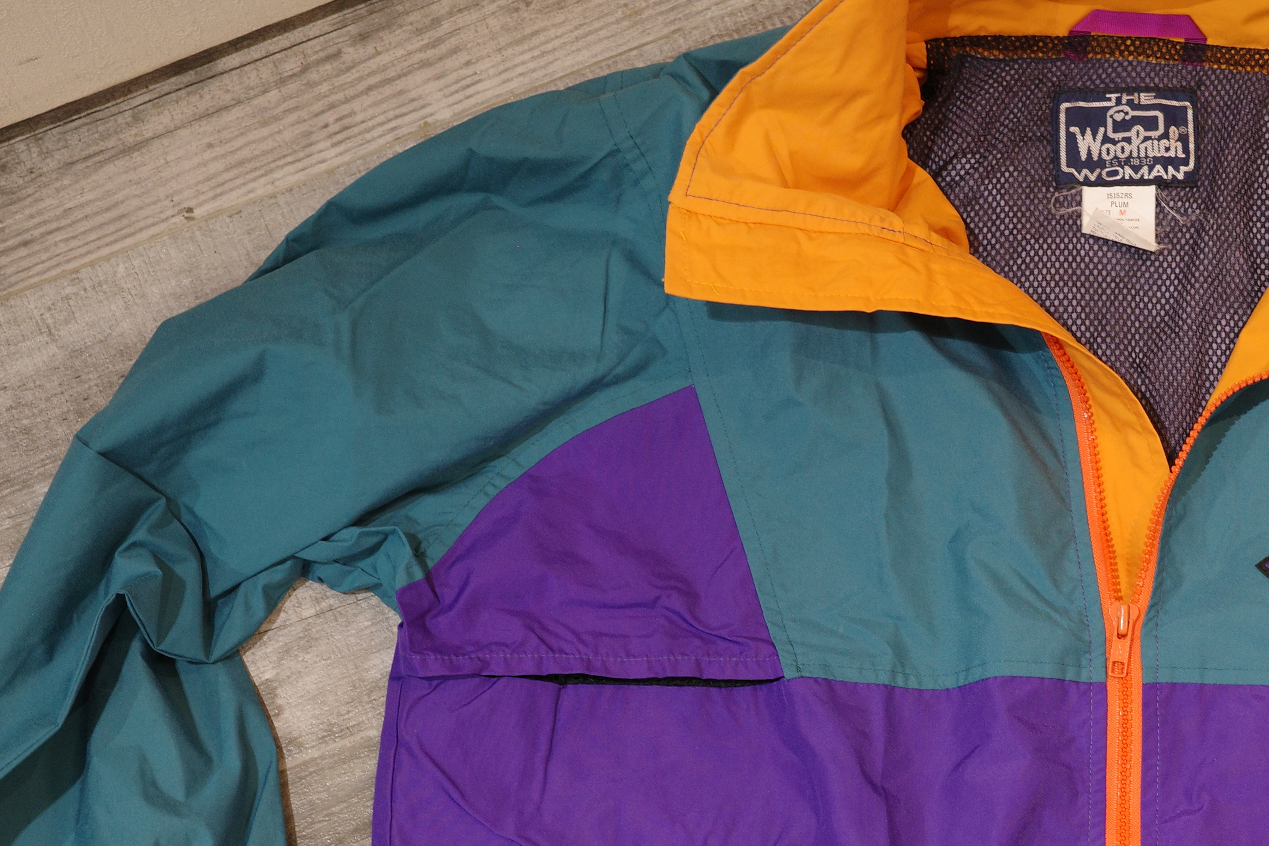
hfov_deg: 24.7
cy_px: 708
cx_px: 1014
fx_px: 2855
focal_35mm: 81
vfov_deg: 16.7
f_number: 3.2
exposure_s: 1/8
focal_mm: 26
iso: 400
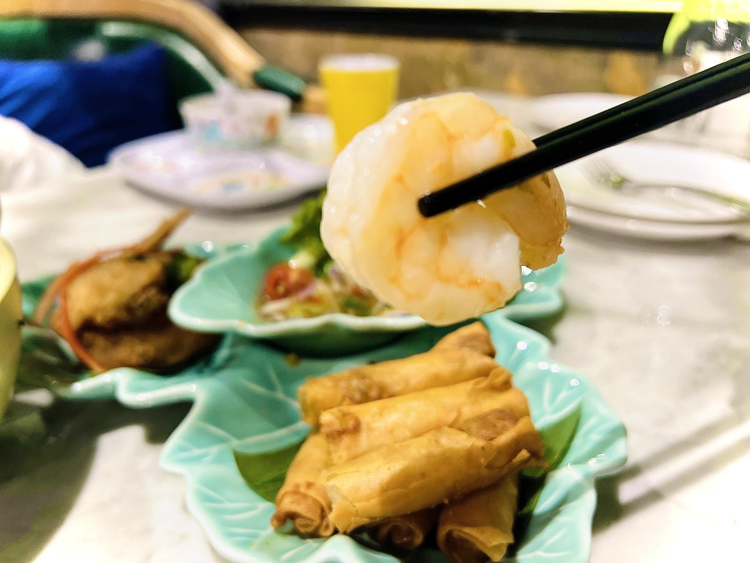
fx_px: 563
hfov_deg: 67.3
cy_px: 282
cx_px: 375
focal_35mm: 26
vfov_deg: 53.1
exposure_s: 1/60
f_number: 1.5
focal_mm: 5.7
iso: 160
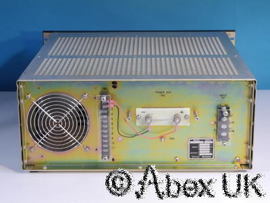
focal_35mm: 80
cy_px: 102
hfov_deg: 24.4
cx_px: 135
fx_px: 624
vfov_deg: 18.4
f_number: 22
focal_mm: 40
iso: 800
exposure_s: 1/1.3
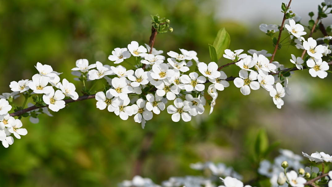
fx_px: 1021
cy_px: 80
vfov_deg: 10.5
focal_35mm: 116
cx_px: 171
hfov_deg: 18.5
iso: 100
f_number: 9
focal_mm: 105
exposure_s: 1/500
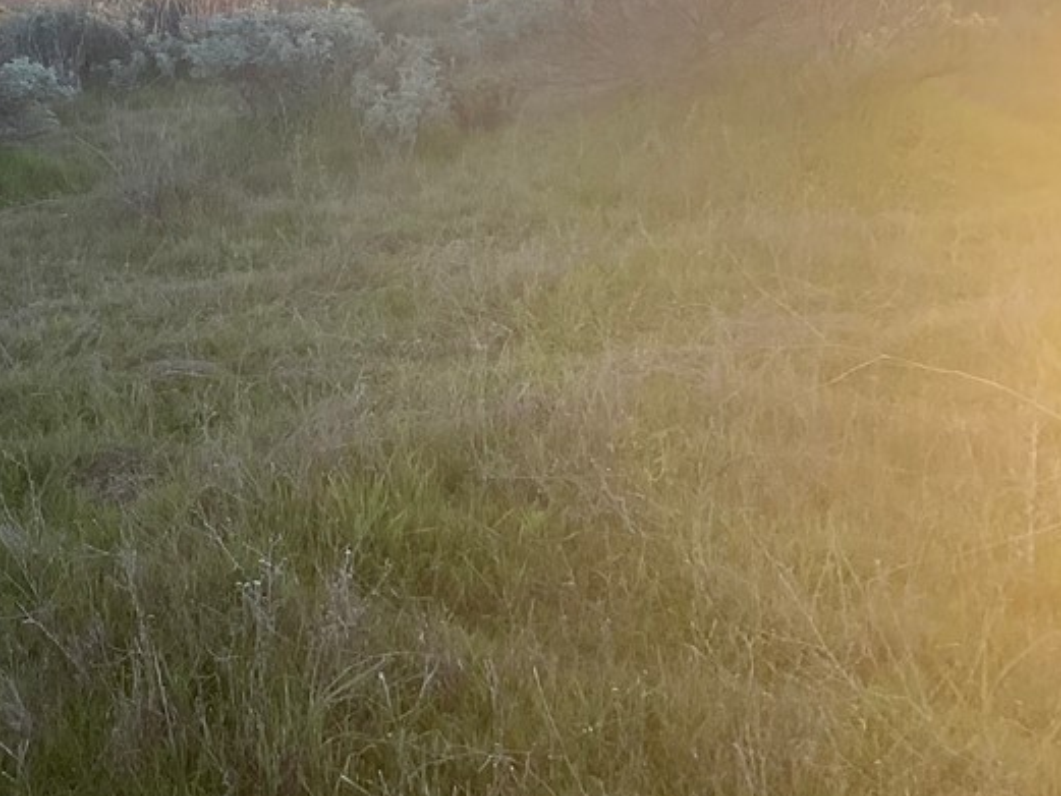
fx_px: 1747
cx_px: 59
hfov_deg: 31.8
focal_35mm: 57
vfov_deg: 25.5
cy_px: 240
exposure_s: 1/409
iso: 16
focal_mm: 3
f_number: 1.8
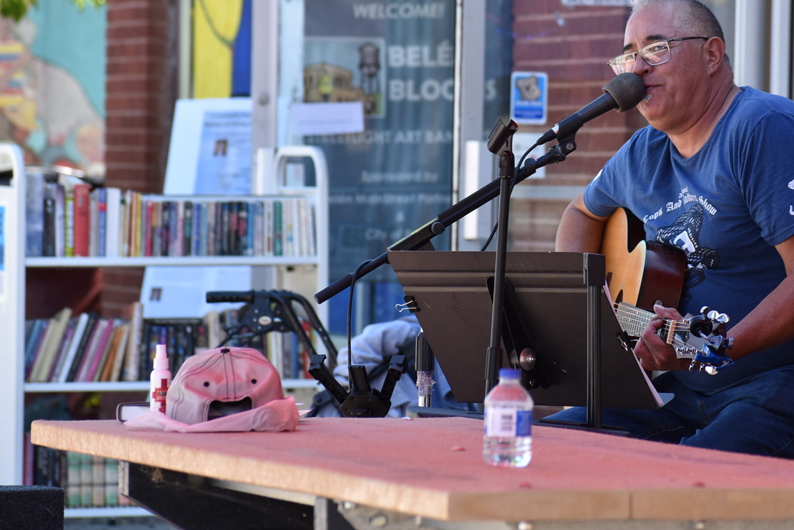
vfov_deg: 5.0
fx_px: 6112
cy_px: 171
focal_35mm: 277
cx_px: 491
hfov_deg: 7.4
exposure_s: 1/200
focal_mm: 130
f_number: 5.6
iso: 200
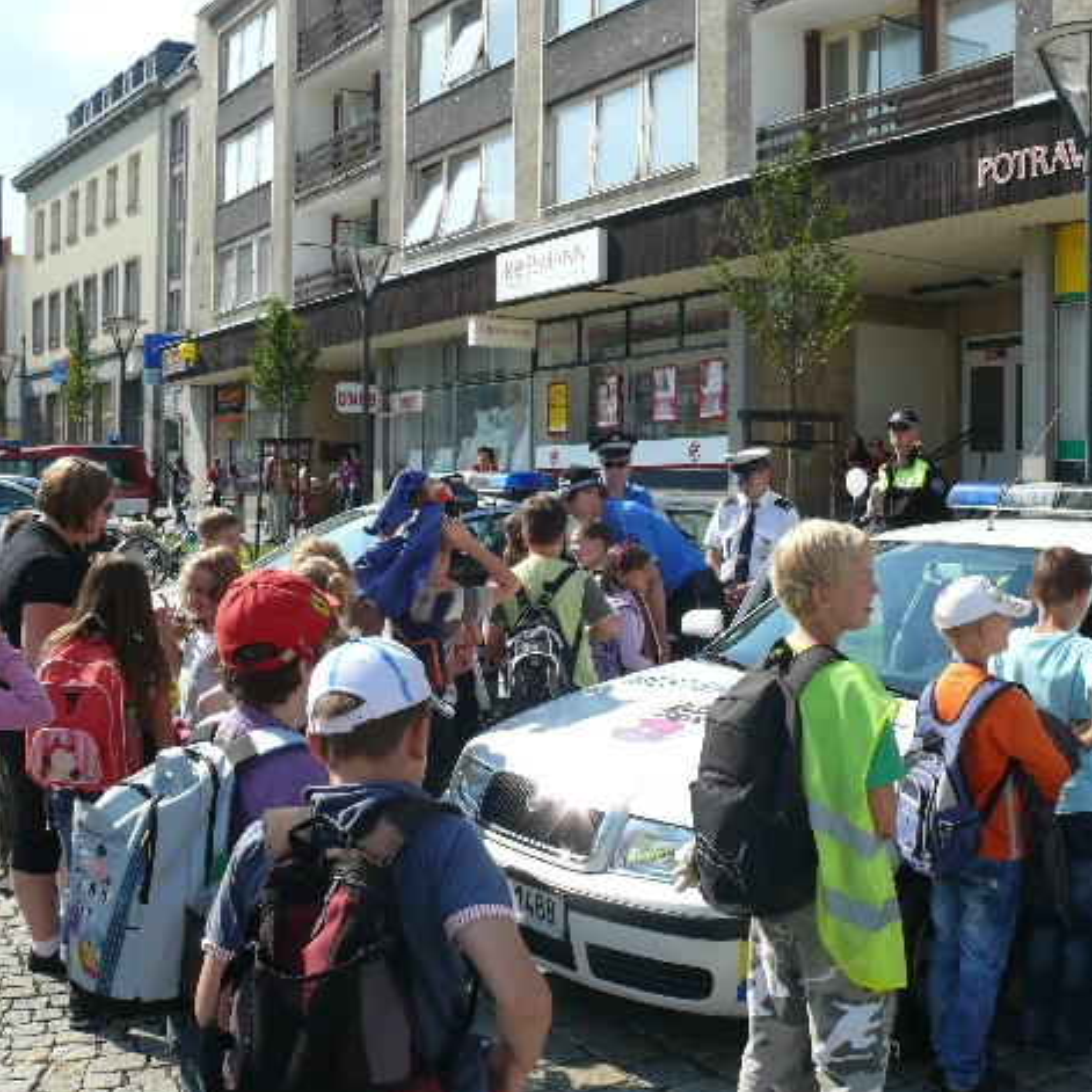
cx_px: 663
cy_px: 552
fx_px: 1499
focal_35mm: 42
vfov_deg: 40.0
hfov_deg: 39.8
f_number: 5.6
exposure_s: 1/320
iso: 100
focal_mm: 7.4
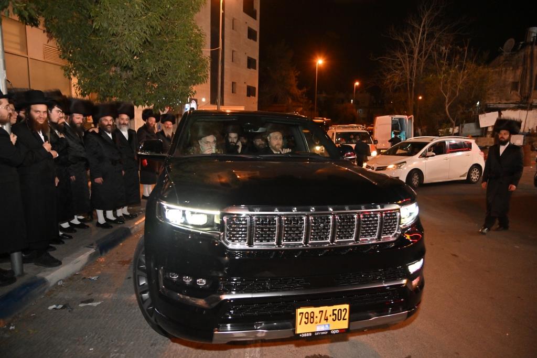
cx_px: 268
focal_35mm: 24
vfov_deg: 53.1
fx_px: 358
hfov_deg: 73.7
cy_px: 179
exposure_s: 1/160
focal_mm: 24
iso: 1250
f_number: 4
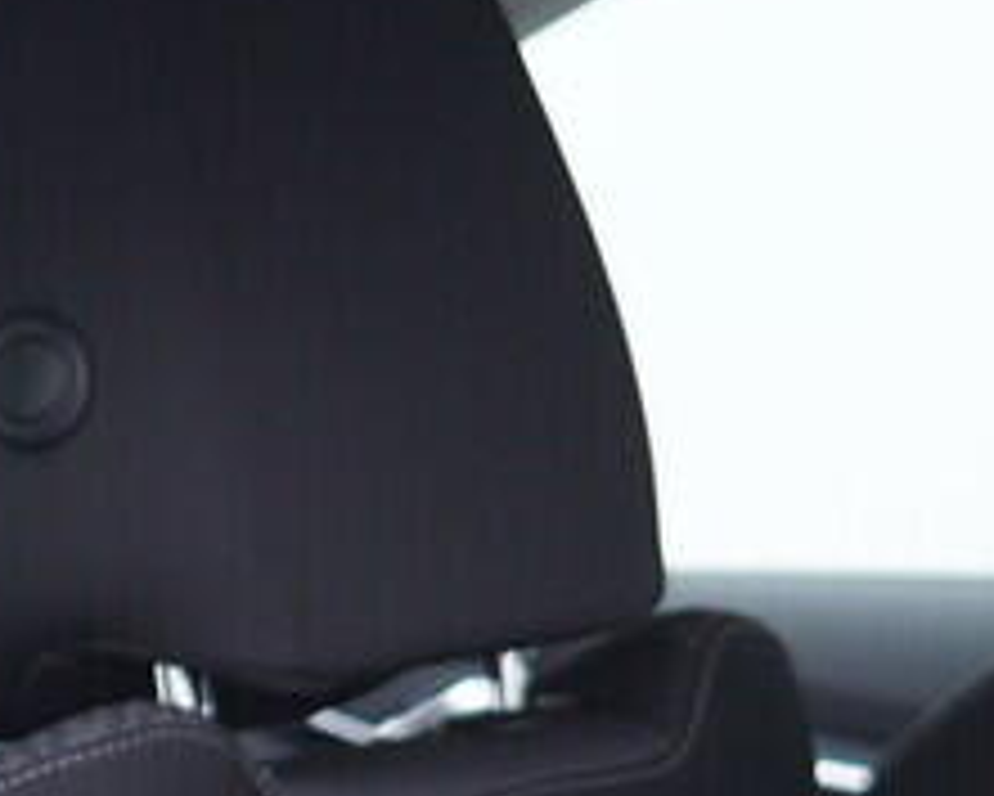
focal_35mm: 220
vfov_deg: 6.6
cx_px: -139
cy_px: 1983
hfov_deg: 8.7
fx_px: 6475
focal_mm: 24
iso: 125
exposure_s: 1/40
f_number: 3.2
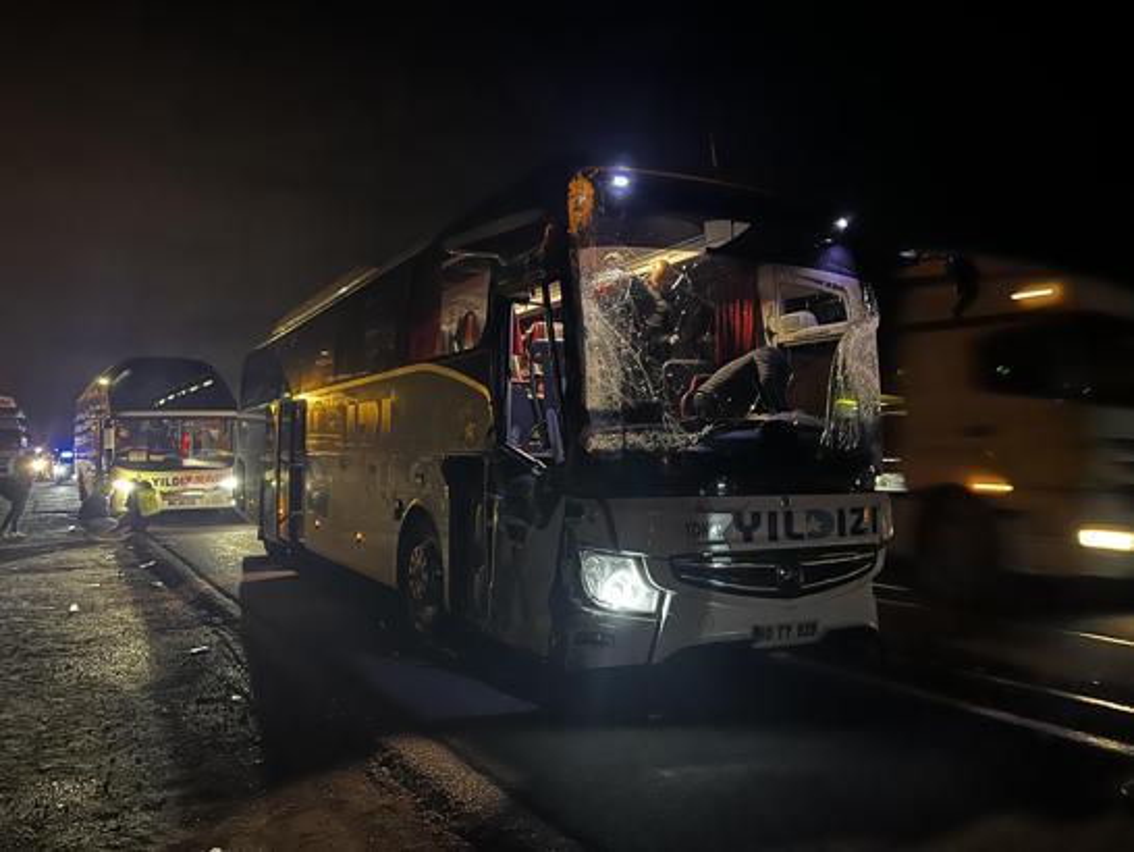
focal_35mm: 26
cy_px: 426
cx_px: 567
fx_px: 852
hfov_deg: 67.3
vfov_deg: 53.1
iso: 1000
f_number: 1.5
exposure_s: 1/20
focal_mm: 5.7
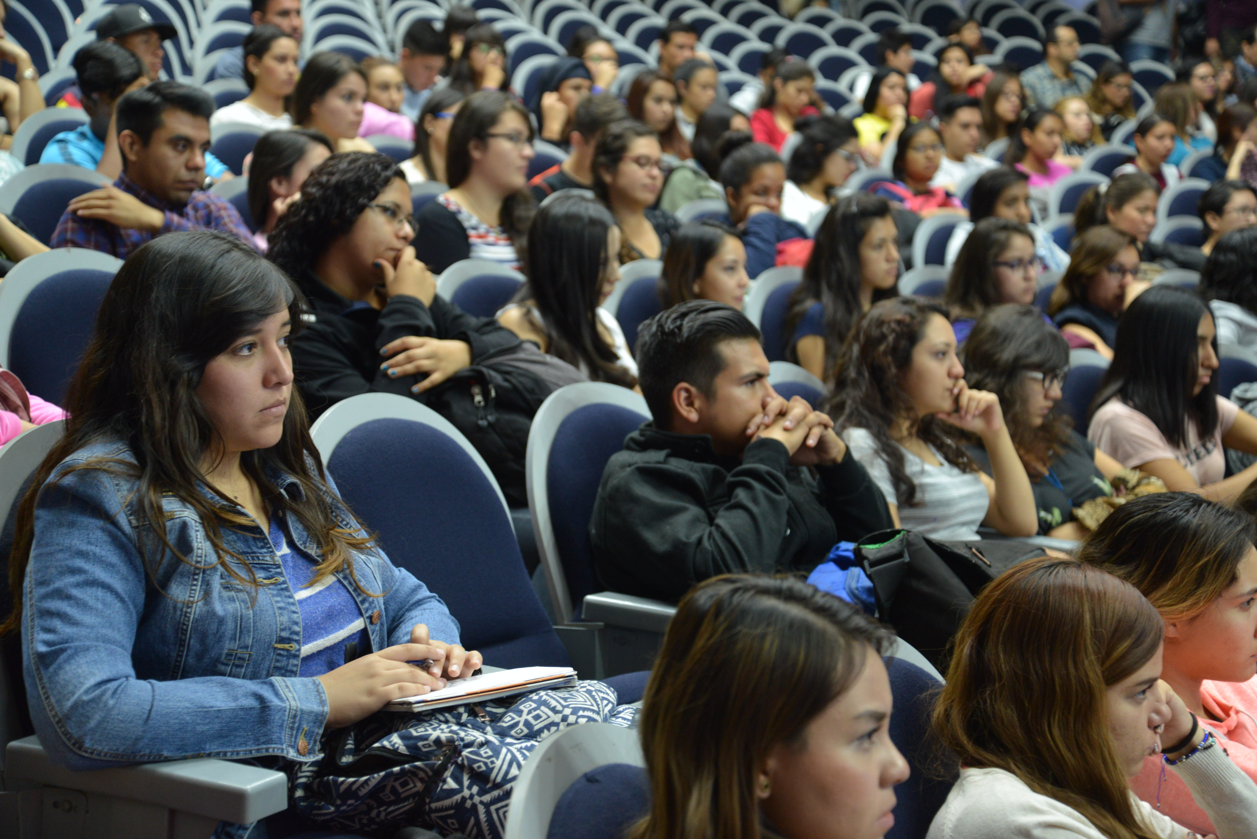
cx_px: 628
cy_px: 420
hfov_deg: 32.4
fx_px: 2166
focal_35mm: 62
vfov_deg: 21.9
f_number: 4.5
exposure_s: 1/13
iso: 1600
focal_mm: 62
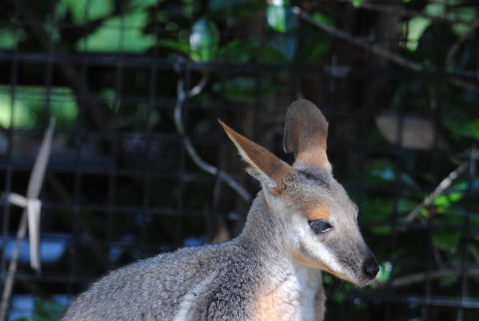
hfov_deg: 6.9
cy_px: 390
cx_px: 158
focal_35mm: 297
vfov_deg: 4.6
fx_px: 3958
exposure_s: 1/200
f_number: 4.5
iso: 200
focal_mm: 80
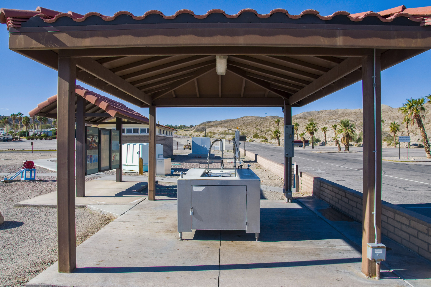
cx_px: 216
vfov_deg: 47.8
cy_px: 144
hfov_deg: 67.4
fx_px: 323
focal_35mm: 27
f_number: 8
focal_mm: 18
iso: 400
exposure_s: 1/800
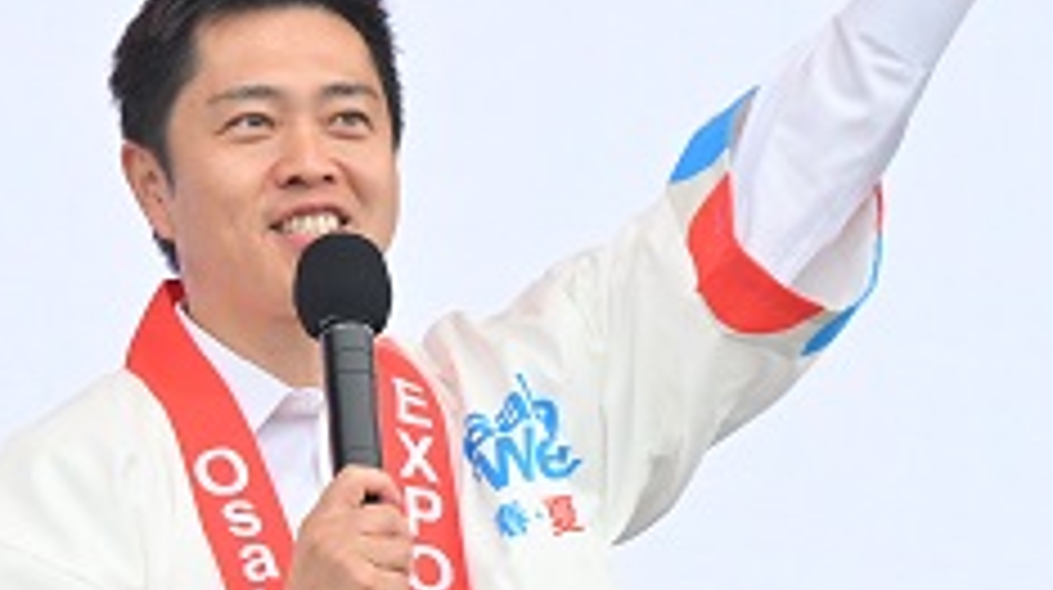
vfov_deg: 2.3
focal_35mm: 522
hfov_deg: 4.1
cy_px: 414
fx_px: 14558
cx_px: 333
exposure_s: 1/320
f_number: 9
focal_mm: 200
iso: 800
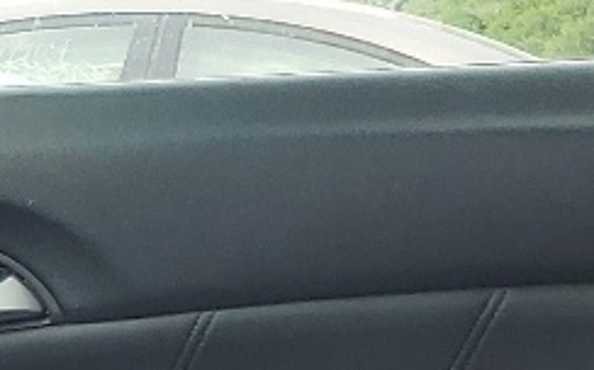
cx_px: 212
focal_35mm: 181
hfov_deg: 11.6
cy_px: 1008
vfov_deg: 6.7
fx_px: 2927
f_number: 1.5
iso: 50
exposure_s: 1/455
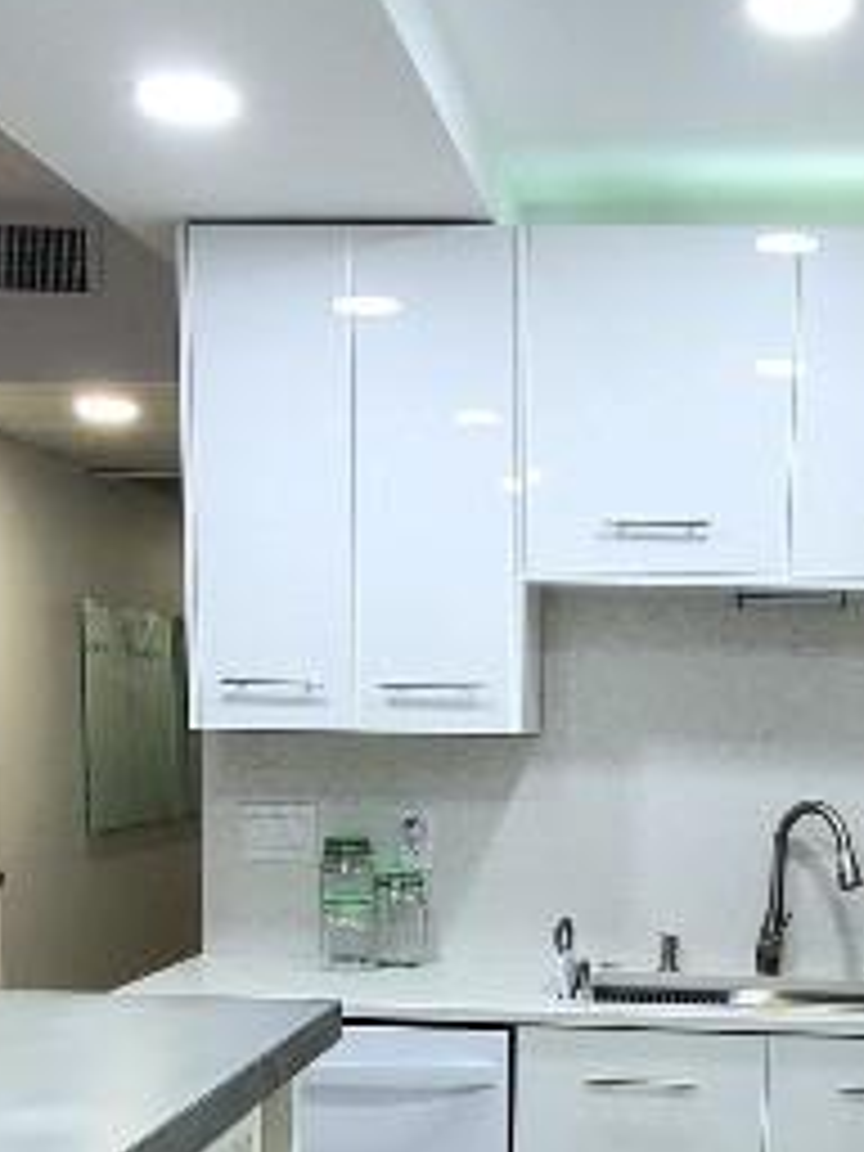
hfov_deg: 27.6
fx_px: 1731
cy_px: 1089
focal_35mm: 52
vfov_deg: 34.3
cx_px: 648
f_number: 2.2
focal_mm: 1.8
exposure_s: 1/60.2
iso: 160
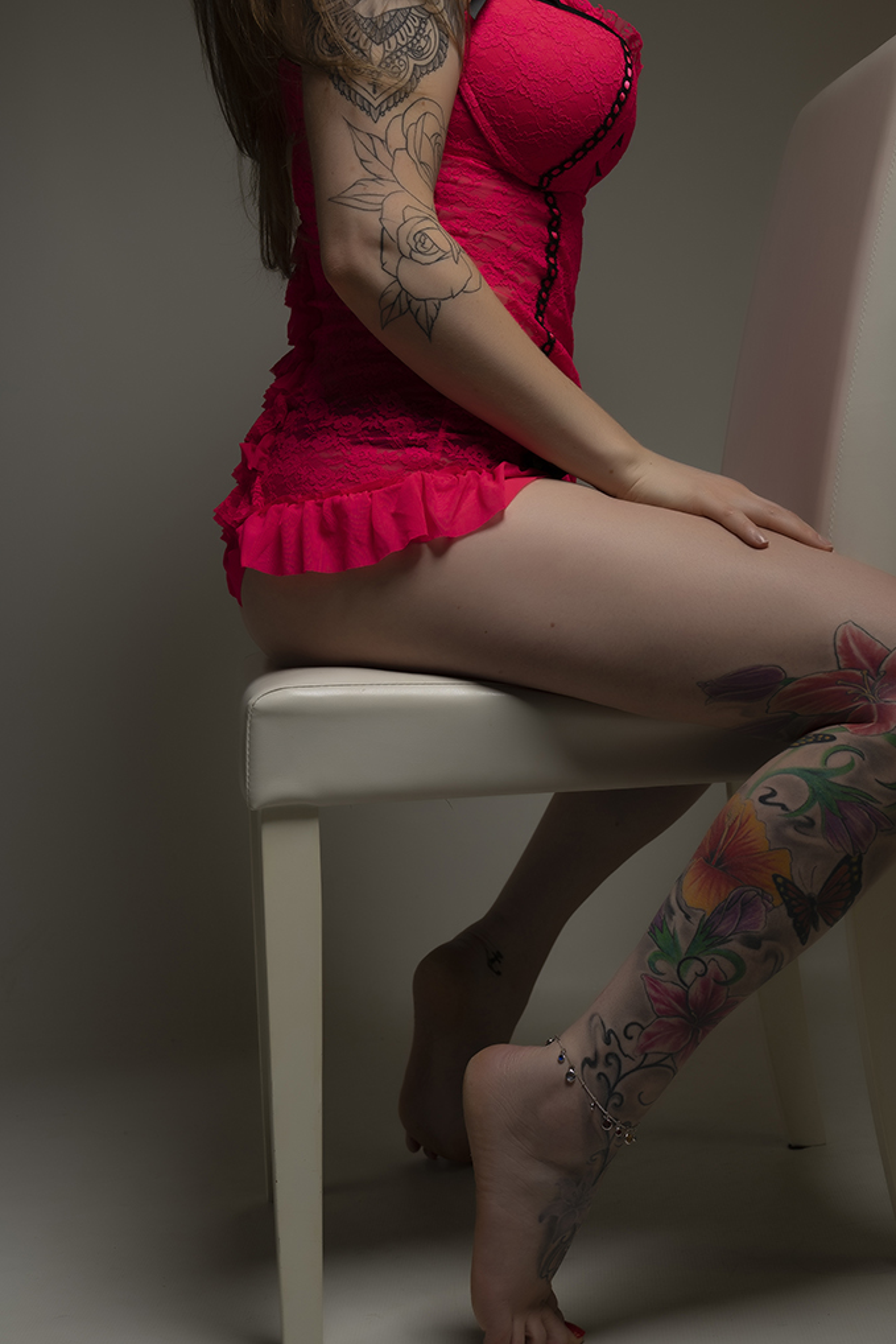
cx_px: 653
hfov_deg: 24.4
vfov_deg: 35.8
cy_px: 412
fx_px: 2052
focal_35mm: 55
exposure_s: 1/200
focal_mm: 35
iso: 50
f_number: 5.6
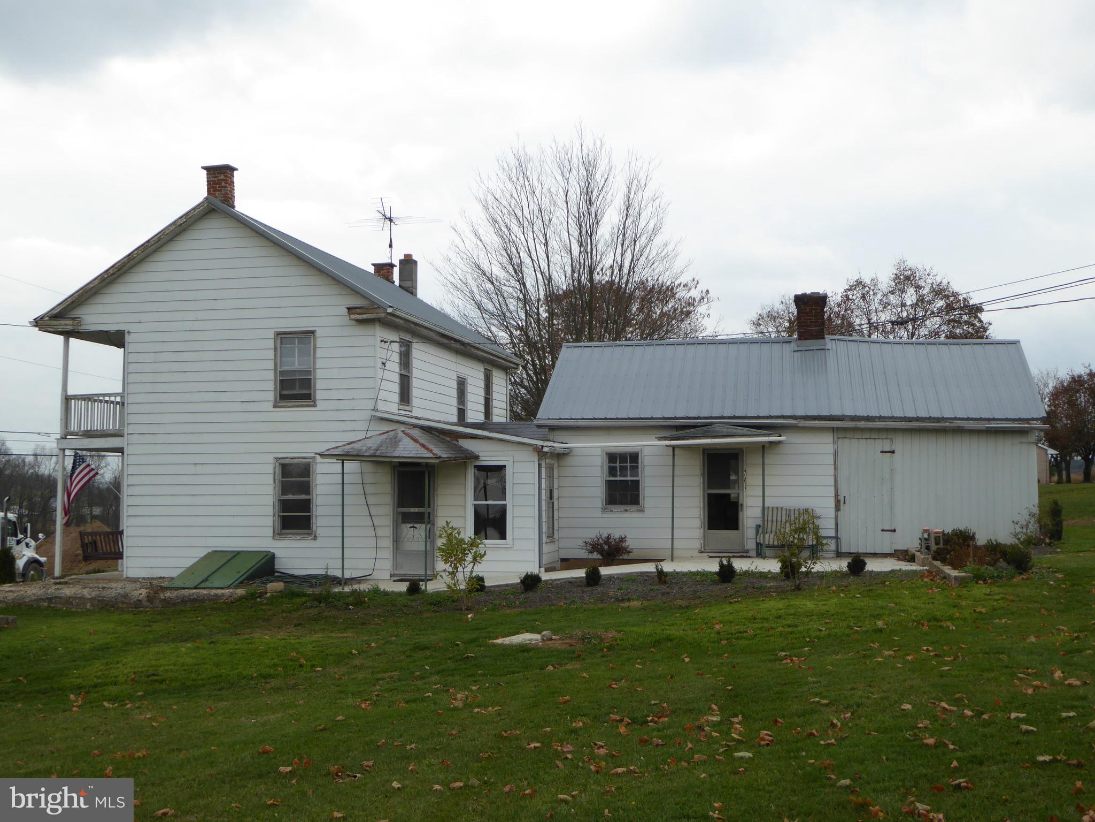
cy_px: 411
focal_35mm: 40
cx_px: 548
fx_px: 1265
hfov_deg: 46.8
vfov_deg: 36.0
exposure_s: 1/400
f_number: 3.8
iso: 100
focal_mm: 7.2
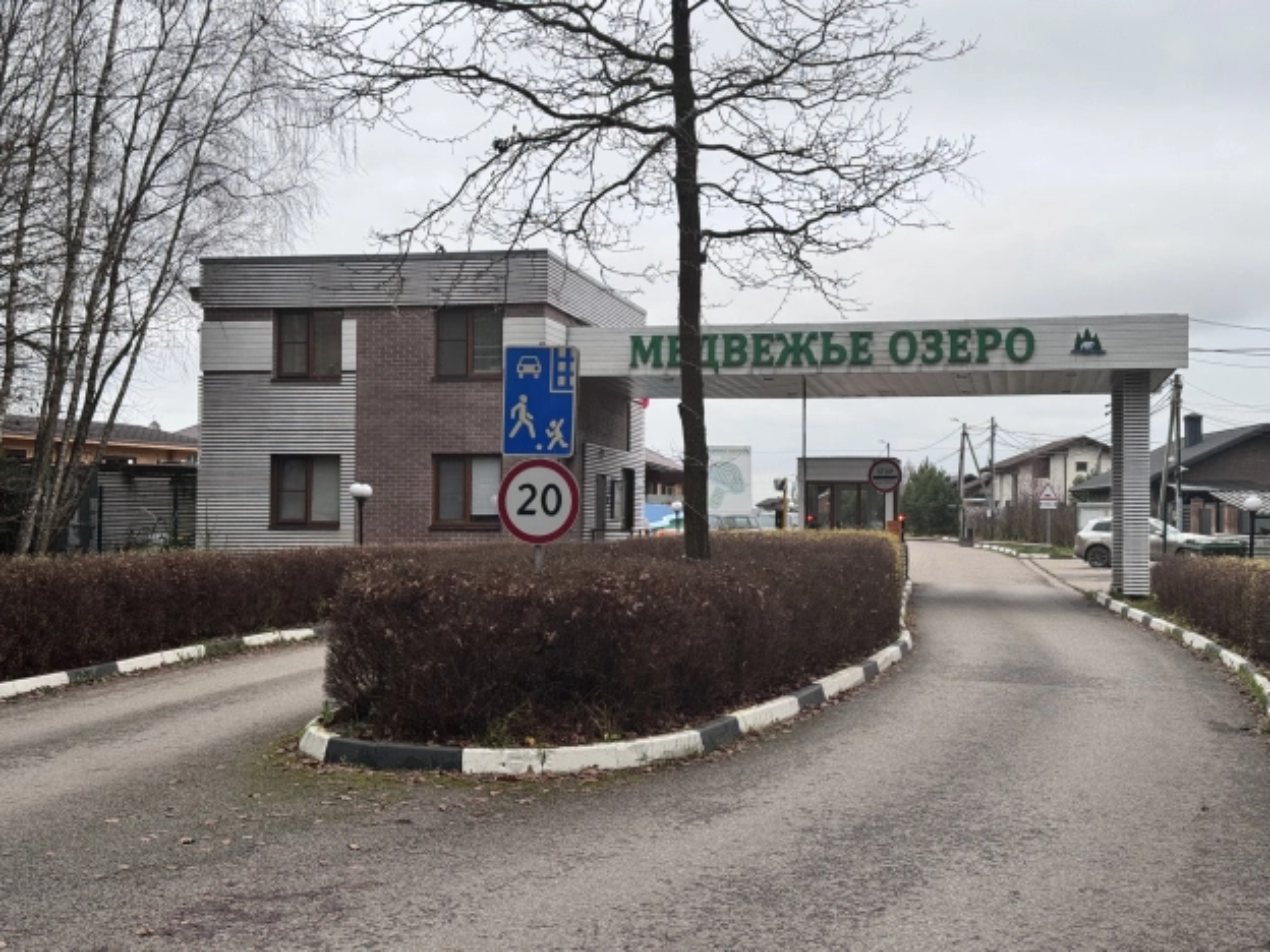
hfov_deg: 39.7
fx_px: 1761
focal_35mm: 48
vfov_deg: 30.3
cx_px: 635
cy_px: 476
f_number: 1.78
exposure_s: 1/121
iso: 50
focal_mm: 6.76
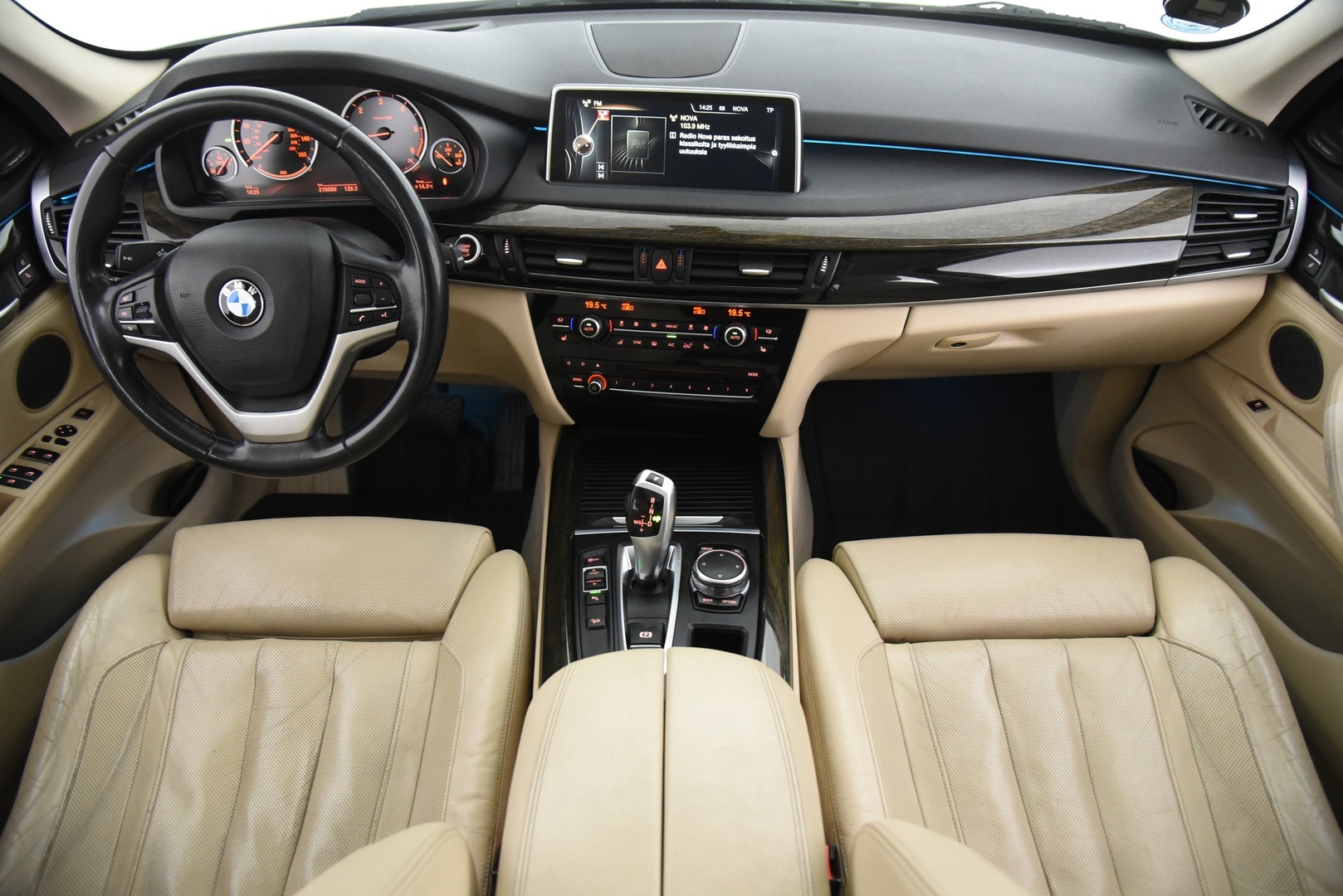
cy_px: 448
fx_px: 896
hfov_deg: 73.7
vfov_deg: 53.2
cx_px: 672
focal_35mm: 24
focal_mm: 24
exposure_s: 1/25
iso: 4000
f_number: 4
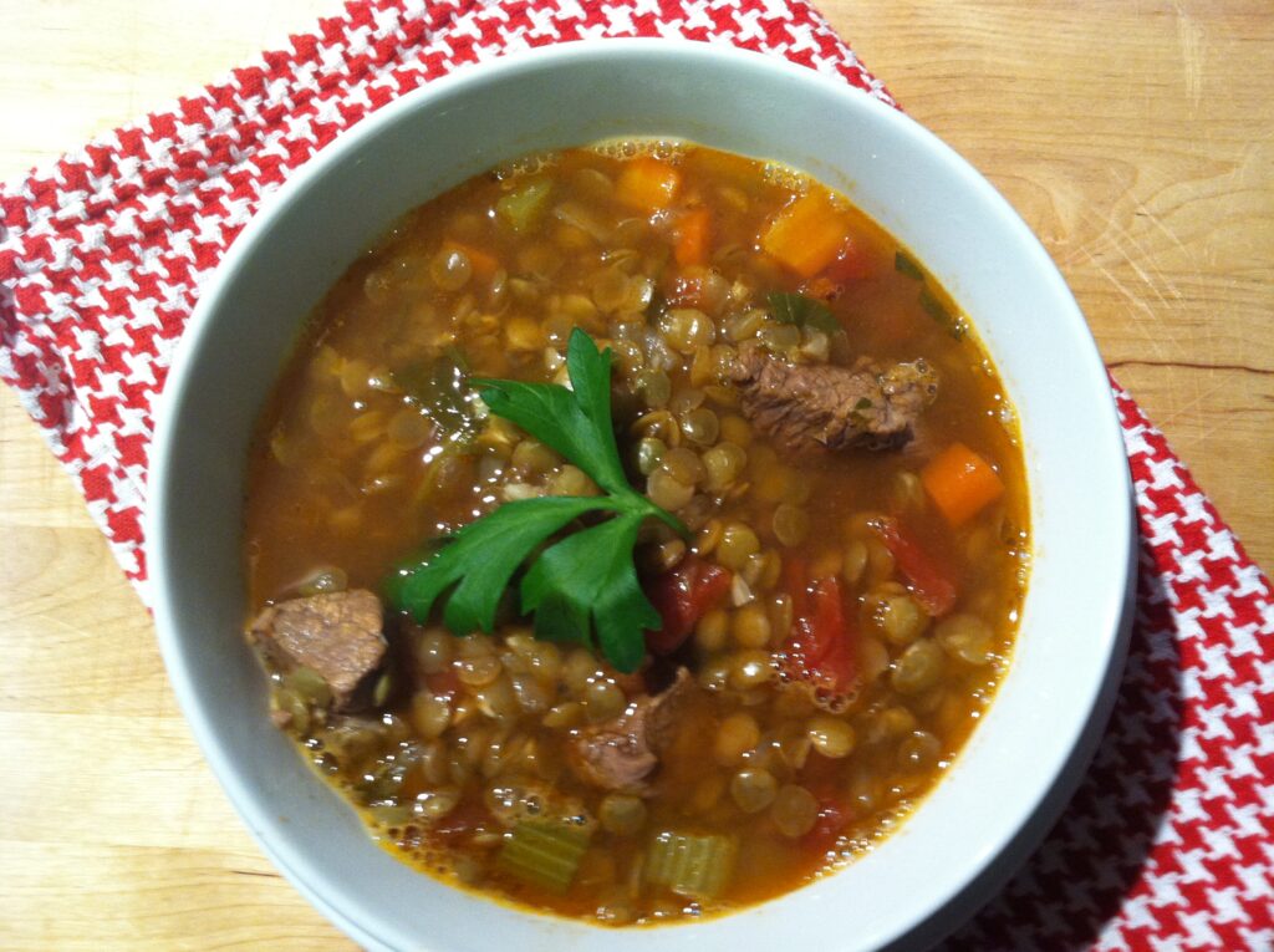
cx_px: 637
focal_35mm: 35
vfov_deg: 40.6
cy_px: 476
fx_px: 1286
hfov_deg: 52.7
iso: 200
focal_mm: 3.85
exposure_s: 1/15
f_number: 2.8
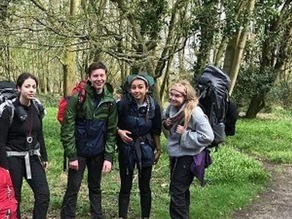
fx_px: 447
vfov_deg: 27.3
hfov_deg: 35.5
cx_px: 78
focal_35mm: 53
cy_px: 148
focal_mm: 3.99
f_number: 1.8
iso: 20
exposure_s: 1/310
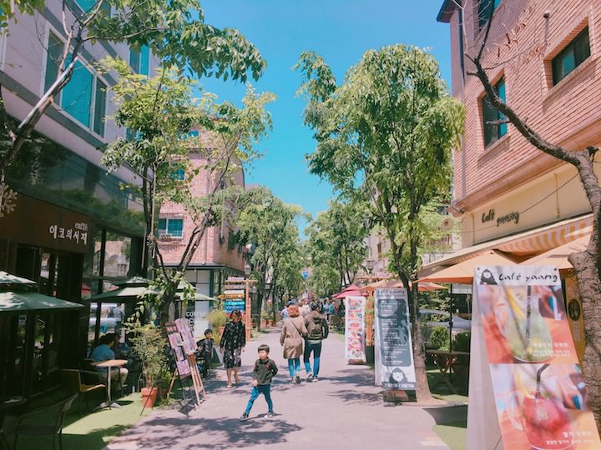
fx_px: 503
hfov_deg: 61.7
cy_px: 225
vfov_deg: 48.2
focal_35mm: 29
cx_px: 300
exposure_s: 1/927
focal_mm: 4.15
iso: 25
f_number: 2.2
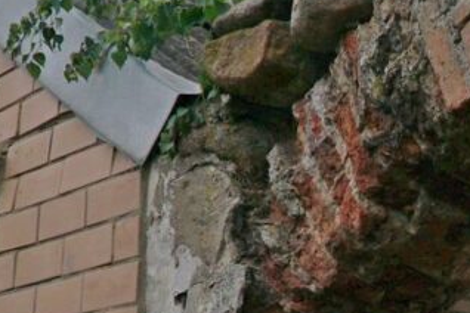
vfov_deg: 15.5
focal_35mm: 87
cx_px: 513
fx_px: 1136
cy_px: 297
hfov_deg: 22.1
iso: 200
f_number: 4
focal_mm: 18
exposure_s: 1/125
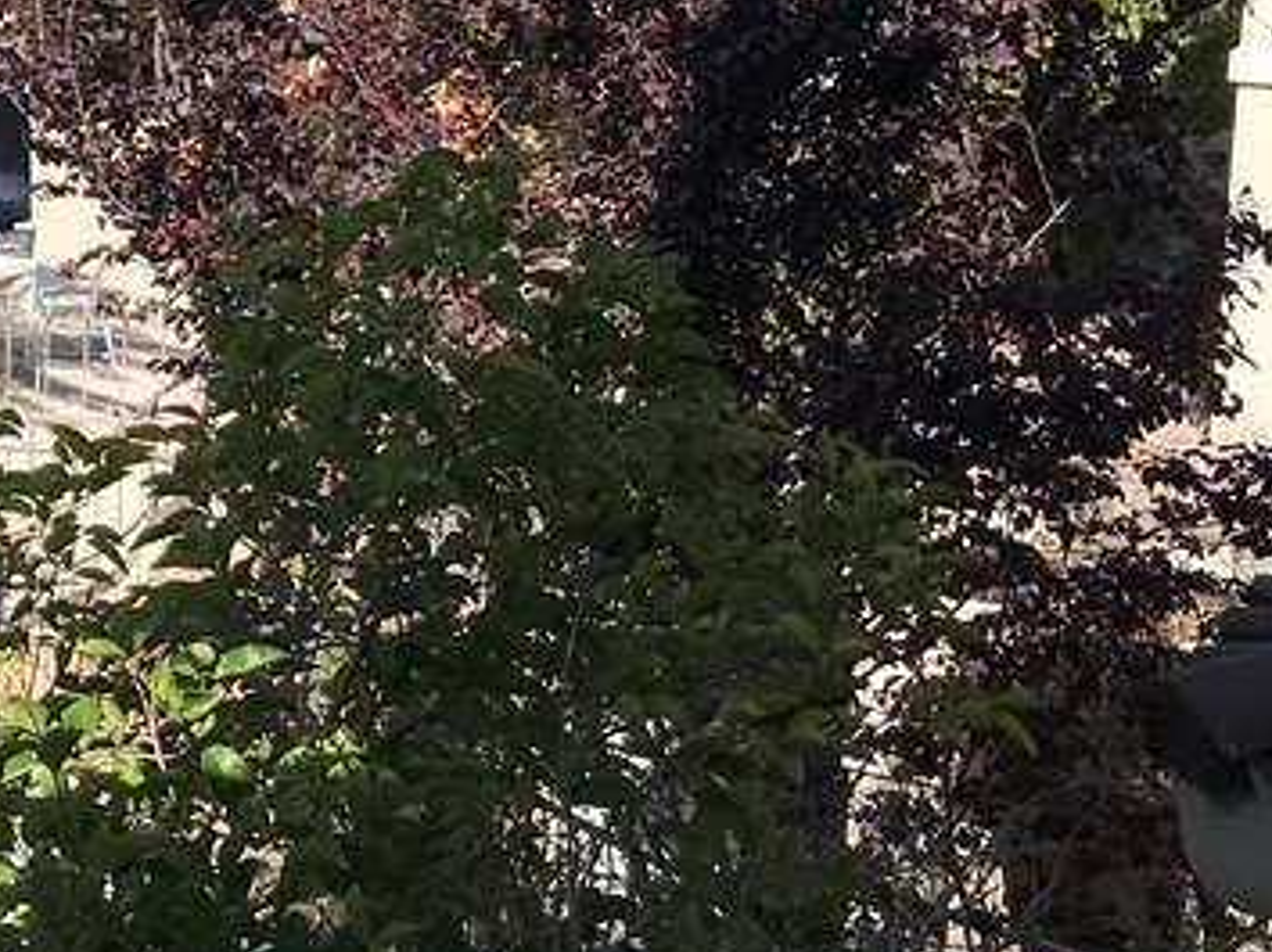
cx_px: -442
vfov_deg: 17.8
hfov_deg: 21.5
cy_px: 25
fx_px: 2974
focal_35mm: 81
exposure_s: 1/2398
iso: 20
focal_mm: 3.99
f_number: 1.8
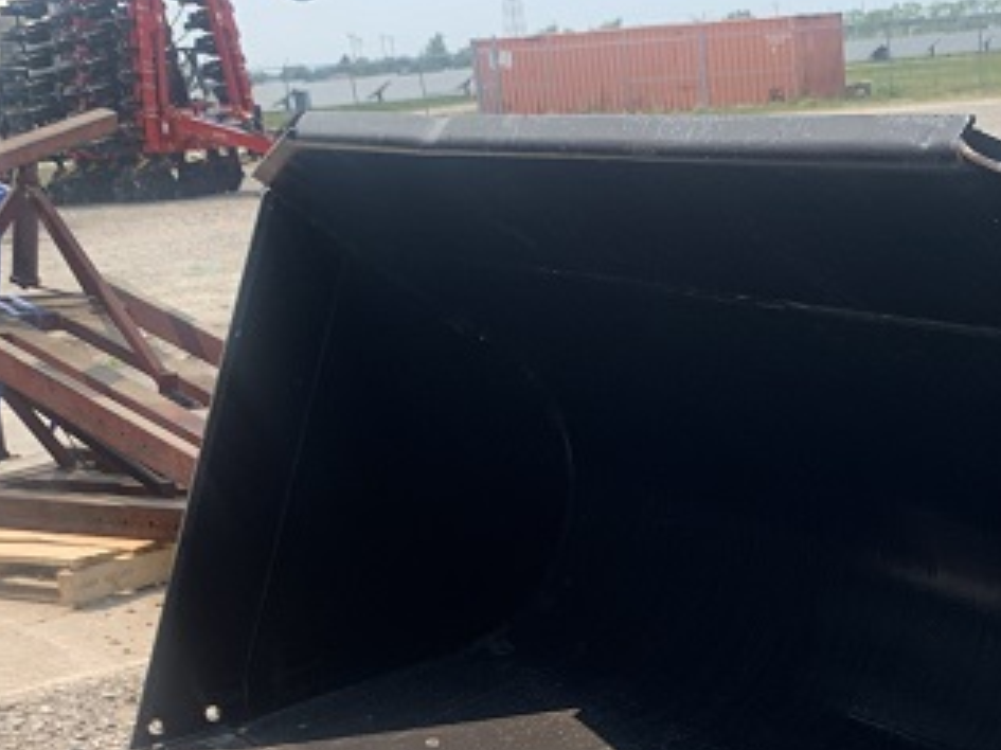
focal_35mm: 66
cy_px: 833
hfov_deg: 28.7
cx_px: 820
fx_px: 1908
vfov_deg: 21.1
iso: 25
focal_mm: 4.25
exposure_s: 1/1250
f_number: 1.8
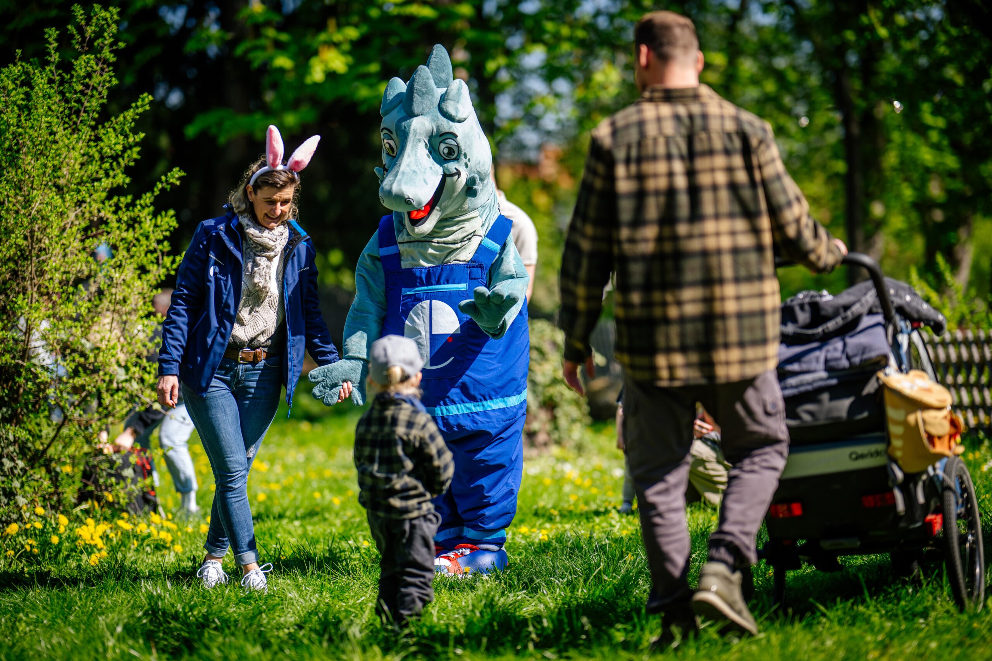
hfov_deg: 23.9
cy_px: 330
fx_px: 2342
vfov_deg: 16.1
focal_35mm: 85
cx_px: 496
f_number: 1.3
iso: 32
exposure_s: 1/2000
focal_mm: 85
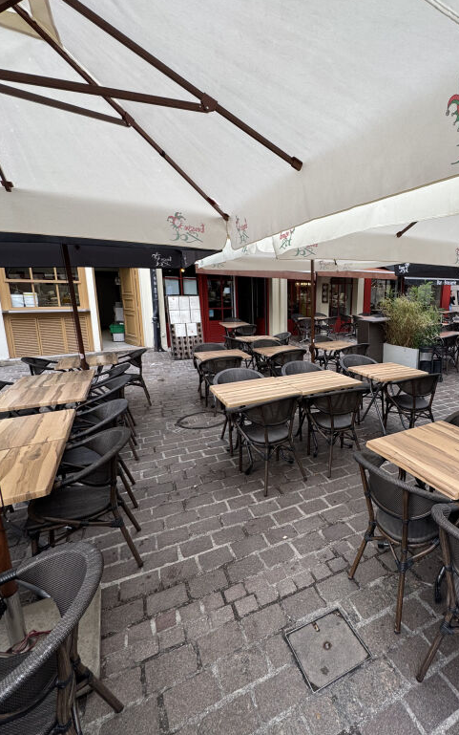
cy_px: 364
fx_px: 360
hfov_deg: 62.2
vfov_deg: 91.1
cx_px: 331
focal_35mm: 18
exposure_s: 1/212
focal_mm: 2.22
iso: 40
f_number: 2.2
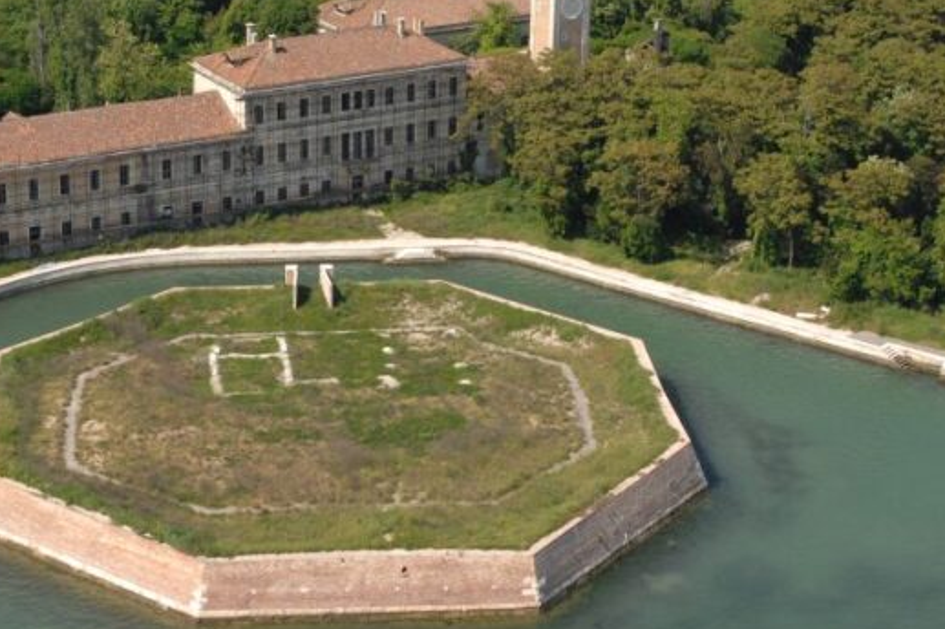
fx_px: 2492
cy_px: 221
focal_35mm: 95
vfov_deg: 14.4
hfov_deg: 21.4
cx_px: 360
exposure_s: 1/800
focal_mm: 32
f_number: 5.6
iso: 200
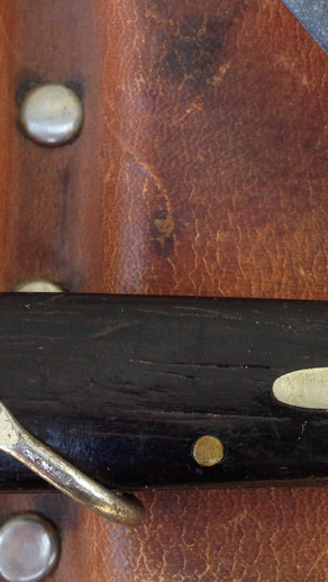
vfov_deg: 28.3
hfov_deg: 16.3
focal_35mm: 74
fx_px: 1142
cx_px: 233
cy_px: 163
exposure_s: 1/60
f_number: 2.4
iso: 50
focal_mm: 4.12
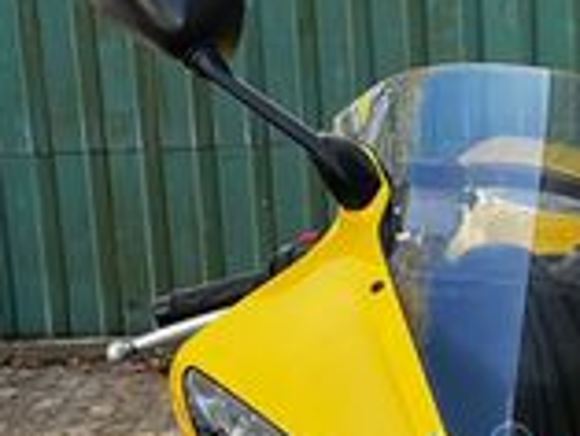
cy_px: 787
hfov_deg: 18.4
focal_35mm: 106
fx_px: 1777
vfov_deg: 12.7
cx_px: 469
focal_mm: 5.1
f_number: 1.6
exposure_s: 1/136
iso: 32
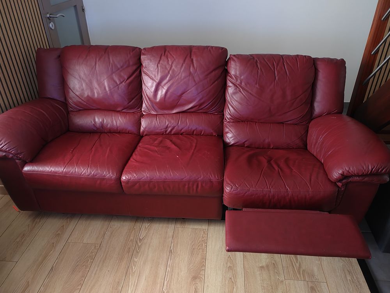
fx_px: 304
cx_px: 195
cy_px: 146
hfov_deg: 65.3
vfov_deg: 51.4
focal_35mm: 27
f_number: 1.9
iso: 2000
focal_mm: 5.52
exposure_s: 1/25
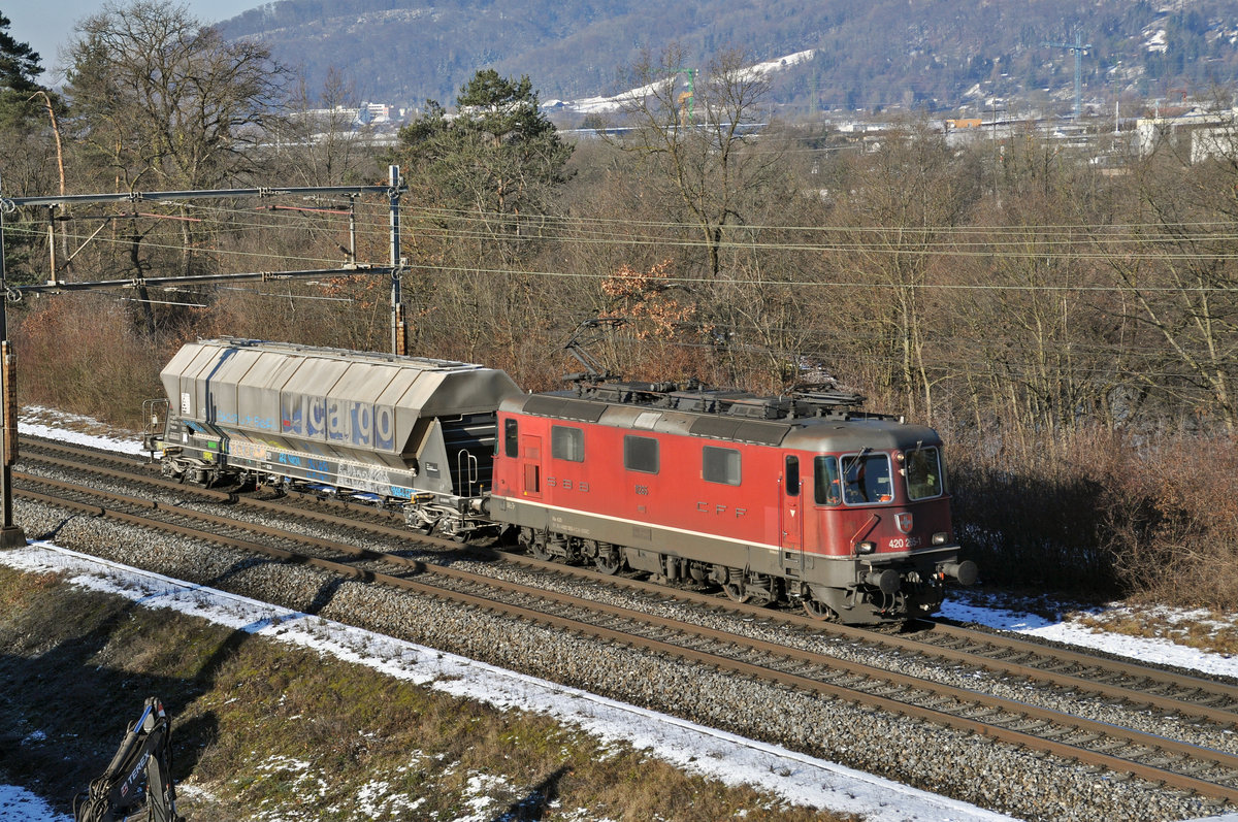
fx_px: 2988
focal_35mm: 87
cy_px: 411
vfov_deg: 15.7
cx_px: 619
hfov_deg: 23.4
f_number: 7.1
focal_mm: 58
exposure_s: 1/1000
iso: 250
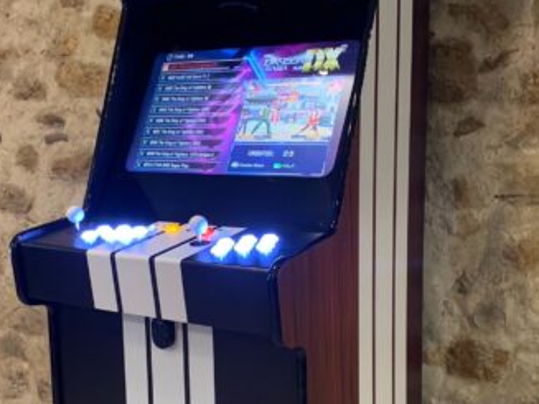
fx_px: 825
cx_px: 257
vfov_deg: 27.4
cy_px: 256
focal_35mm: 53
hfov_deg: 36.2
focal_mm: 4.25
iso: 320
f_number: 1.8
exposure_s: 1/25
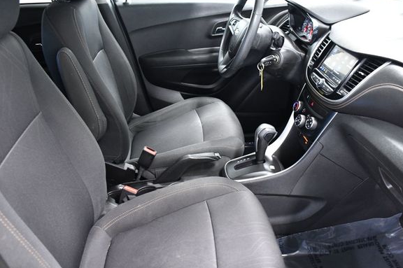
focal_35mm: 30
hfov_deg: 61.9
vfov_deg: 43.5
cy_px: 130
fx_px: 336
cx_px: 212
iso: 2500
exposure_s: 1/60
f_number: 4
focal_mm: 18
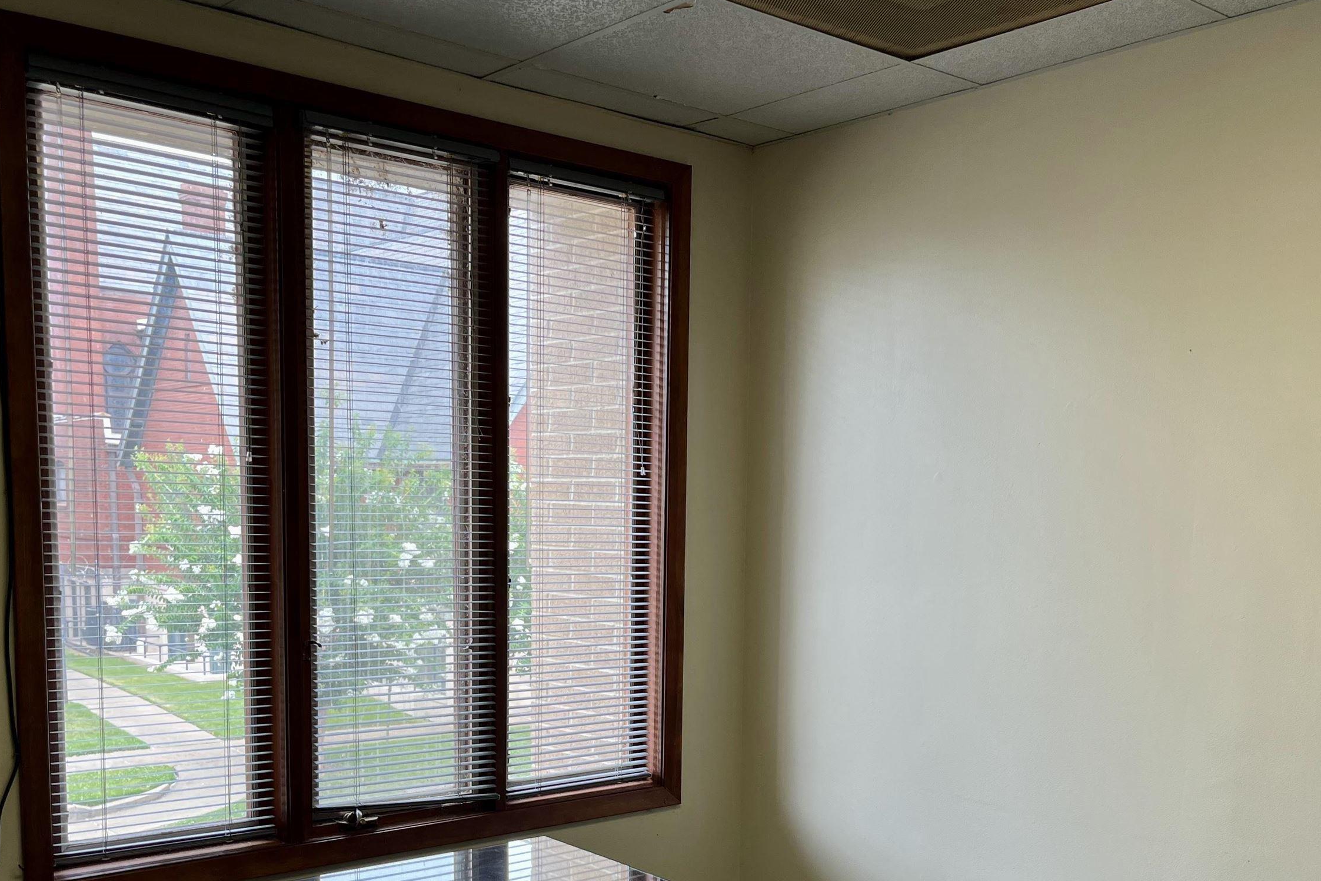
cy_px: 655
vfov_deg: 35.2
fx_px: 1358
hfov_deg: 51.8
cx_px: 718
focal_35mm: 37
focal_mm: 5.1
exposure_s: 1/120
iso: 40
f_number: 1.6
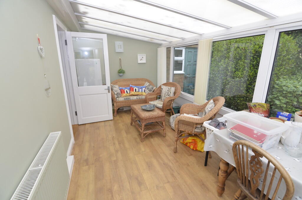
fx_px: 138
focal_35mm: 16
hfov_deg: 95.1
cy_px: 100
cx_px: 151
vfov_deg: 71.8
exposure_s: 1/200
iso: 400
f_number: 5.6
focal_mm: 11
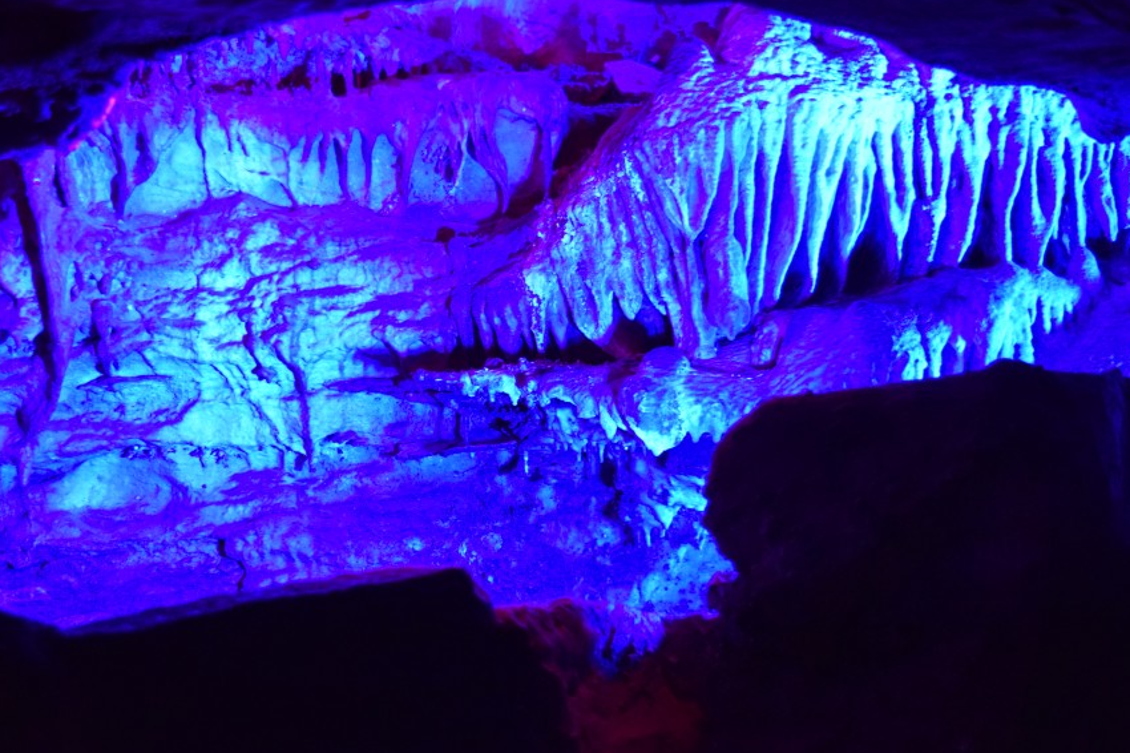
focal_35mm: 47
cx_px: 464
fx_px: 1475
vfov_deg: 28.6
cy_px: 406
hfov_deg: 41.8
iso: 2800
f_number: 4
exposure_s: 1/30
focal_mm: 26
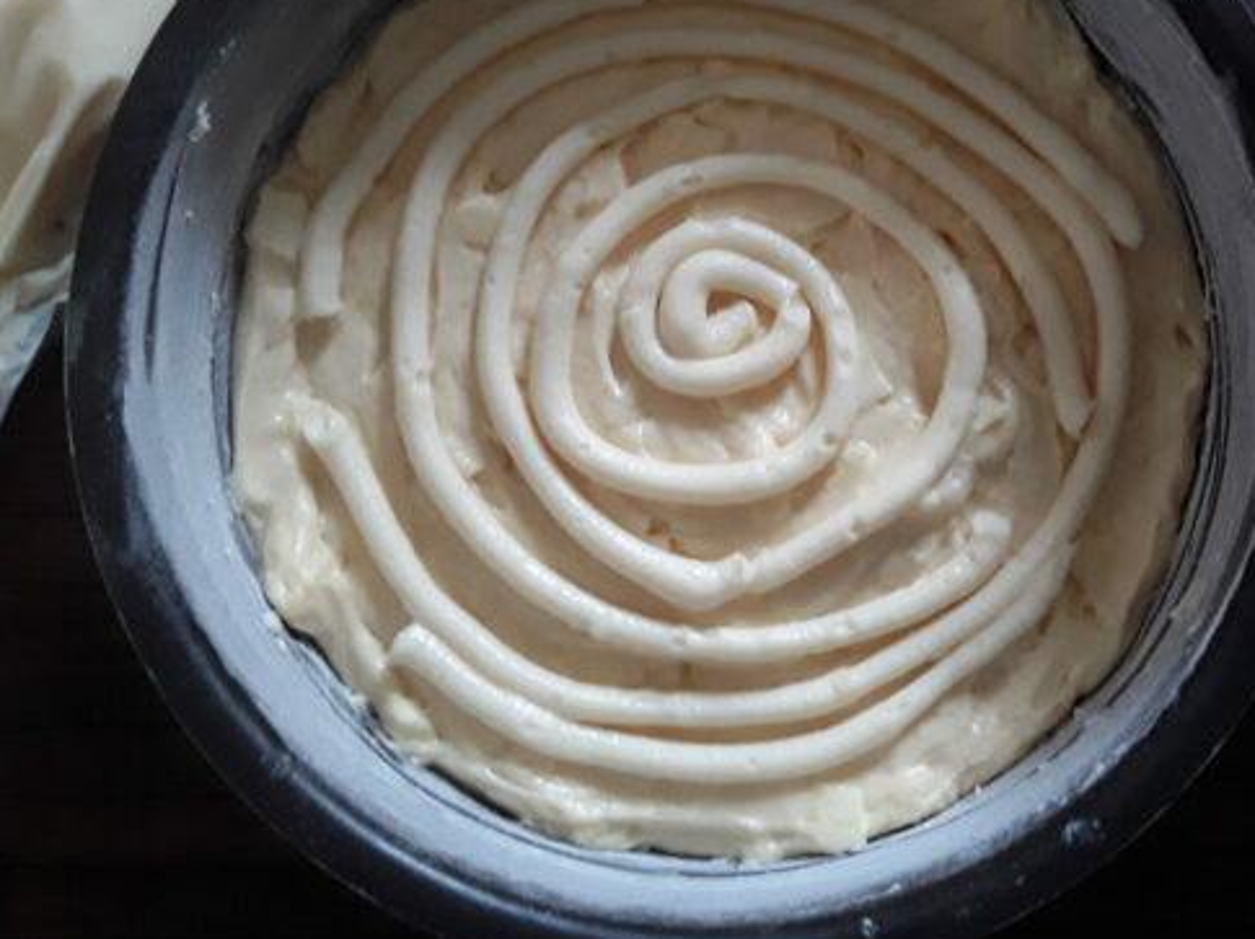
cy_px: 288
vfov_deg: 36.3
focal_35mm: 39
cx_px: 844
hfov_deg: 47.1
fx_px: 1413
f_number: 1.9
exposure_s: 1/33
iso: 200
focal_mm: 2.91
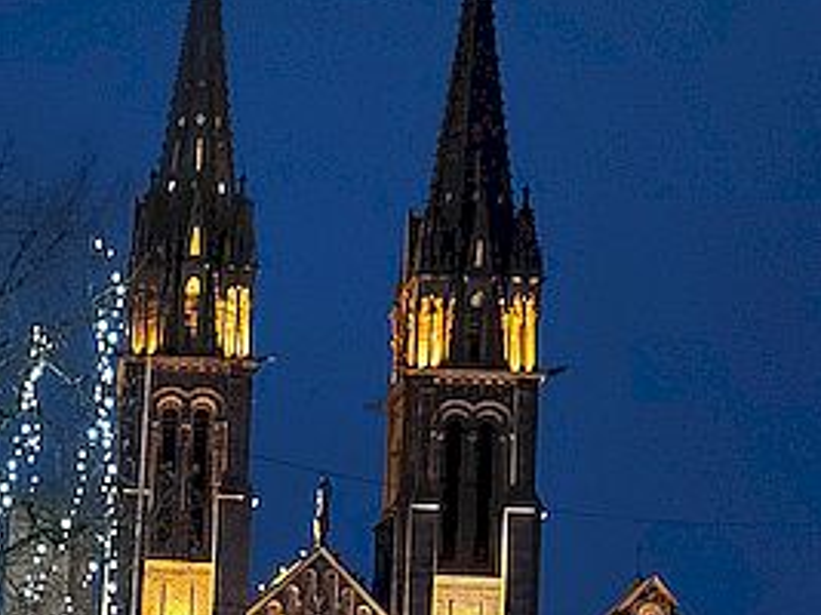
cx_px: 43
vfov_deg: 19.4
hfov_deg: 25.9
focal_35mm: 72
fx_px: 1707
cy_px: 707
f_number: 1.8
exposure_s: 1/20
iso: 500
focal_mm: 5.23
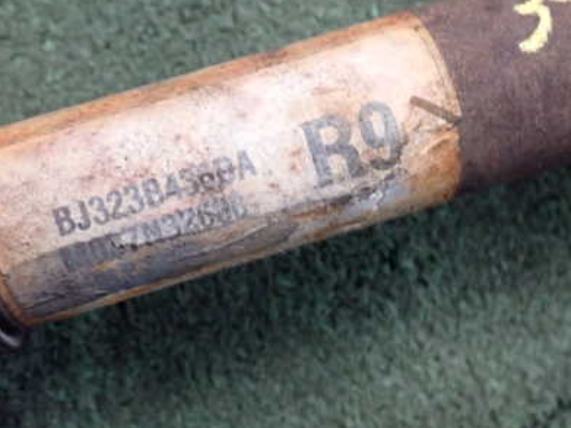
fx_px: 759
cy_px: 205
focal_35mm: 46
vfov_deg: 31.5
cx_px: 273
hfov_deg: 41.2
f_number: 2.3
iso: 640
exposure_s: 1/30
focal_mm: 5.4
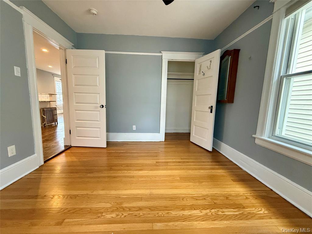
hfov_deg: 102.1
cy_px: 117
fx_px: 126
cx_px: 156
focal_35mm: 14
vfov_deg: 85.7
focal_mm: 2.22
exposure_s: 1/60
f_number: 2.2
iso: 500
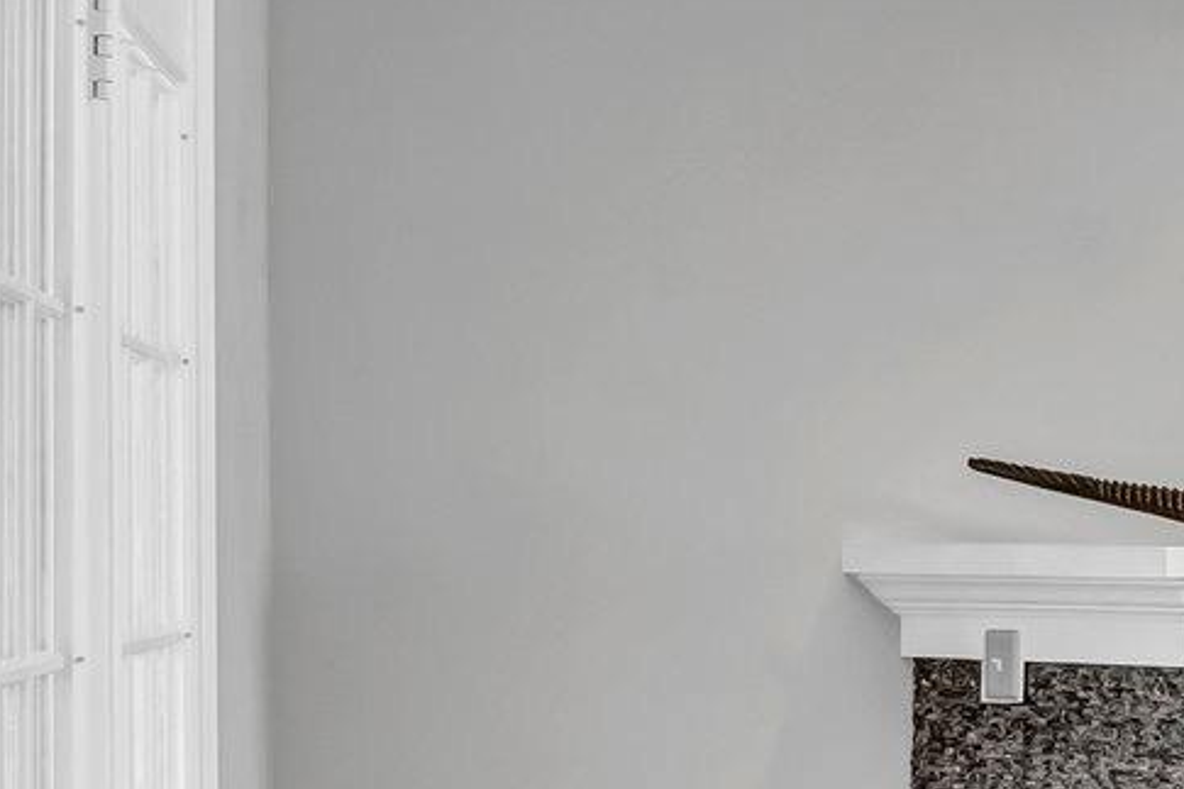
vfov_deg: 20.6
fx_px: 2170
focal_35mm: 66
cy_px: 485
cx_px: 2307
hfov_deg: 19.4
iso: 400
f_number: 8
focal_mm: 16
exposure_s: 1/15
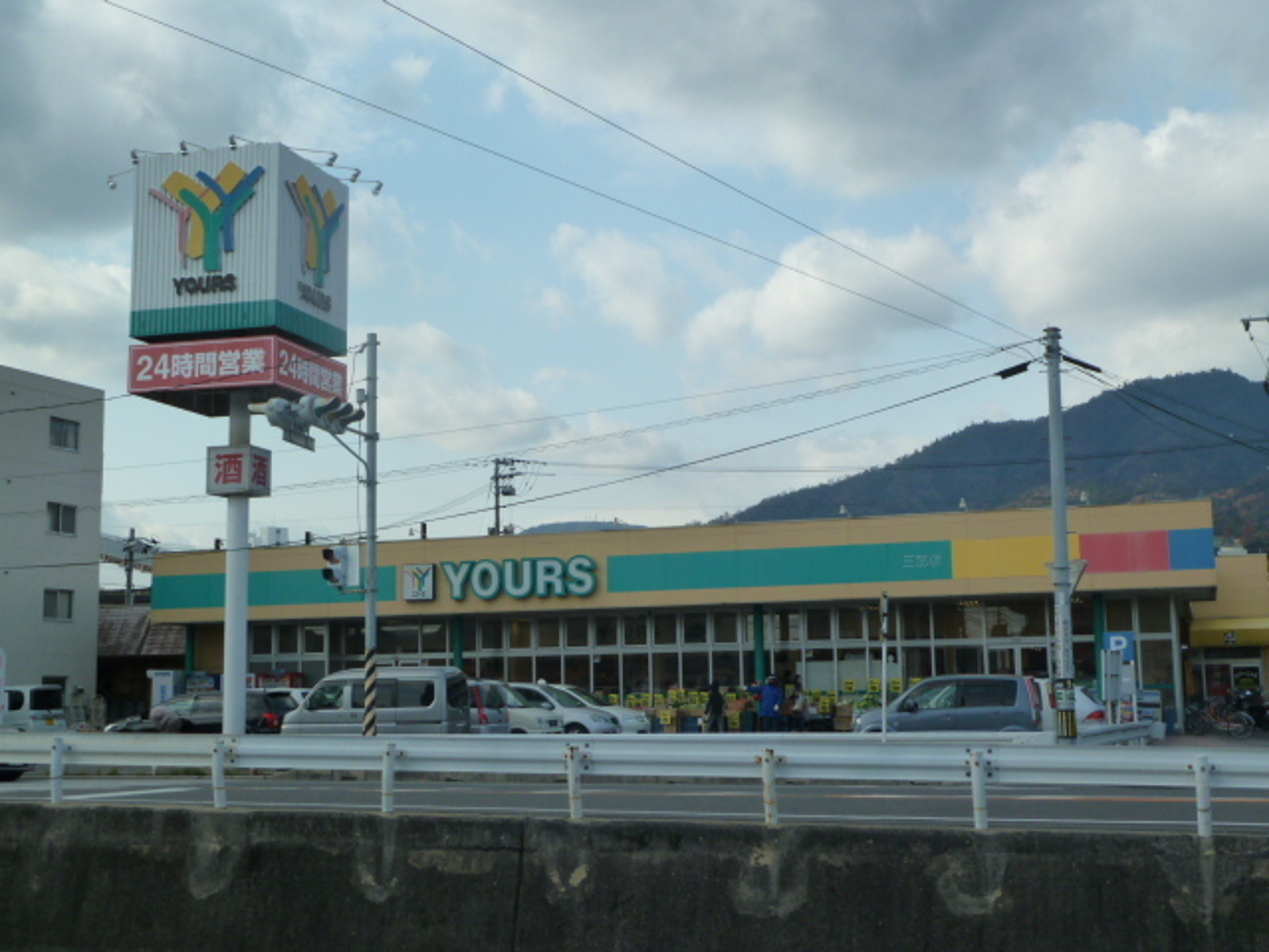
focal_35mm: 44
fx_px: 1613
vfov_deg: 32.9
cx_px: 634
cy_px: 476
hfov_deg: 42.9
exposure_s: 1/400
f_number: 5
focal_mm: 7.3
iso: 125
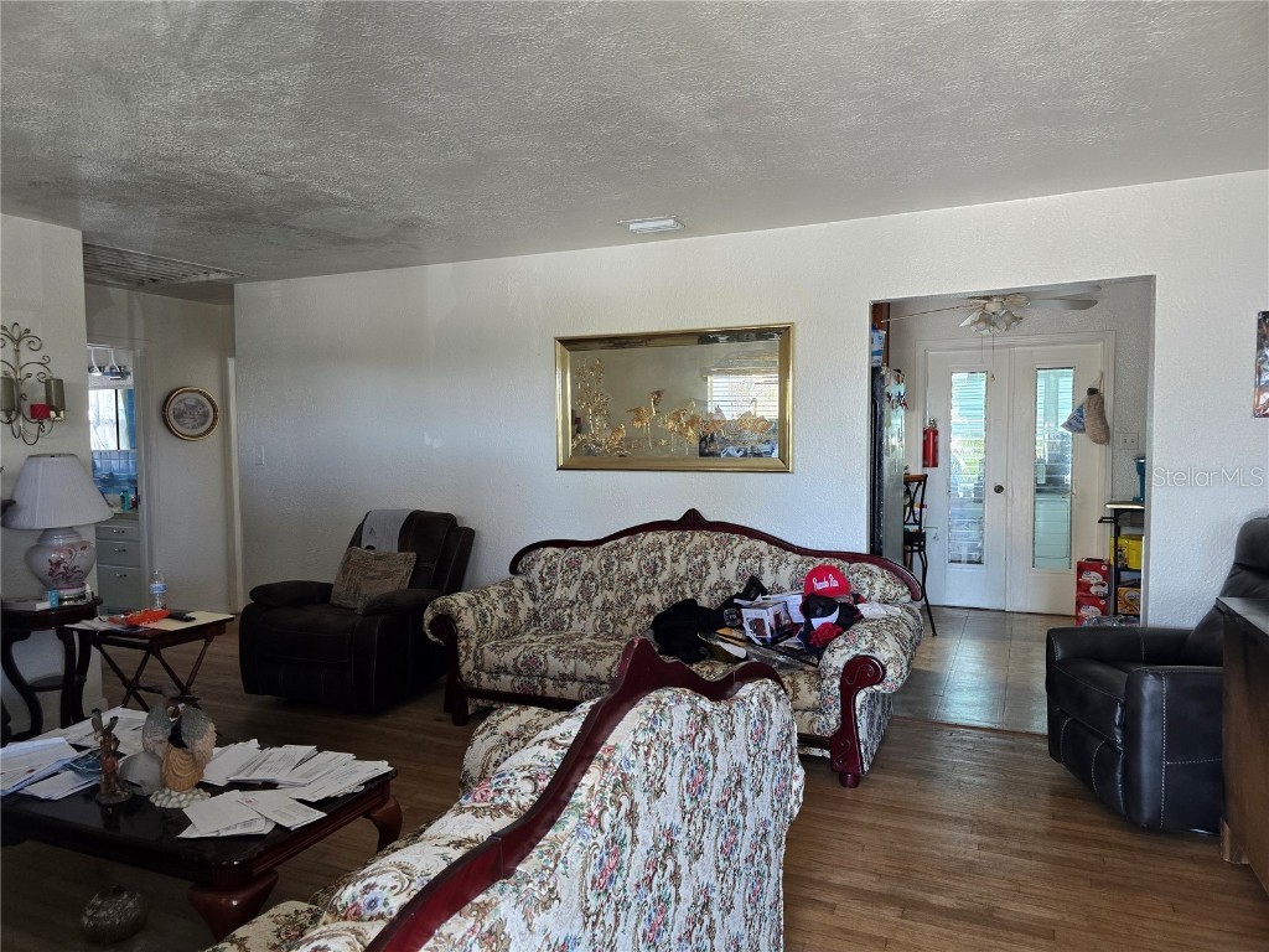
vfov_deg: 58.9
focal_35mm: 23
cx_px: 634
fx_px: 843
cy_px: 476
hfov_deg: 73.9
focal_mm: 6.3
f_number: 1.7
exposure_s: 1/120
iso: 250
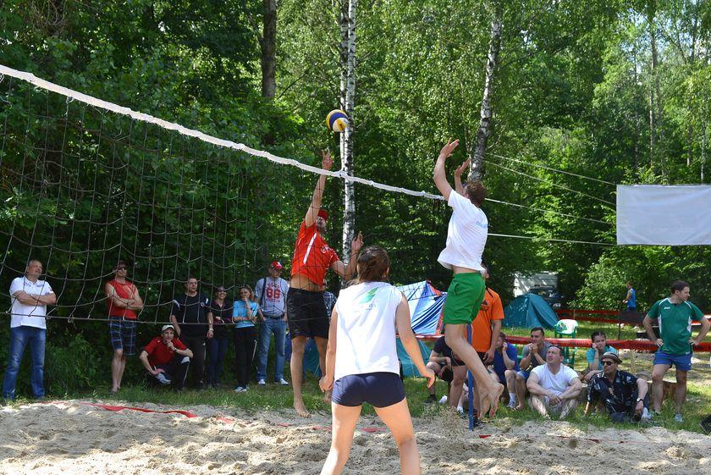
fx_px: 1027
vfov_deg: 26.0
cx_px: 356
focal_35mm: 52
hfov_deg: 38.2
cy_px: 238
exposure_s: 1/800
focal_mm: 52
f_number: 8
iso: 500
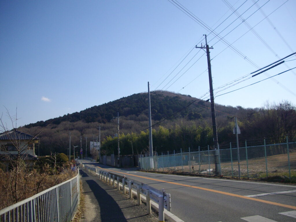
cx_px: 148
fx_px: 316
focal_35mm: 37
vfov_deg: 38.7
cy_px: 111
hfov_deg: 50.1
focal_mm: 6.2
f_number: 5.6
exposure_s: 1/500
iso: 100
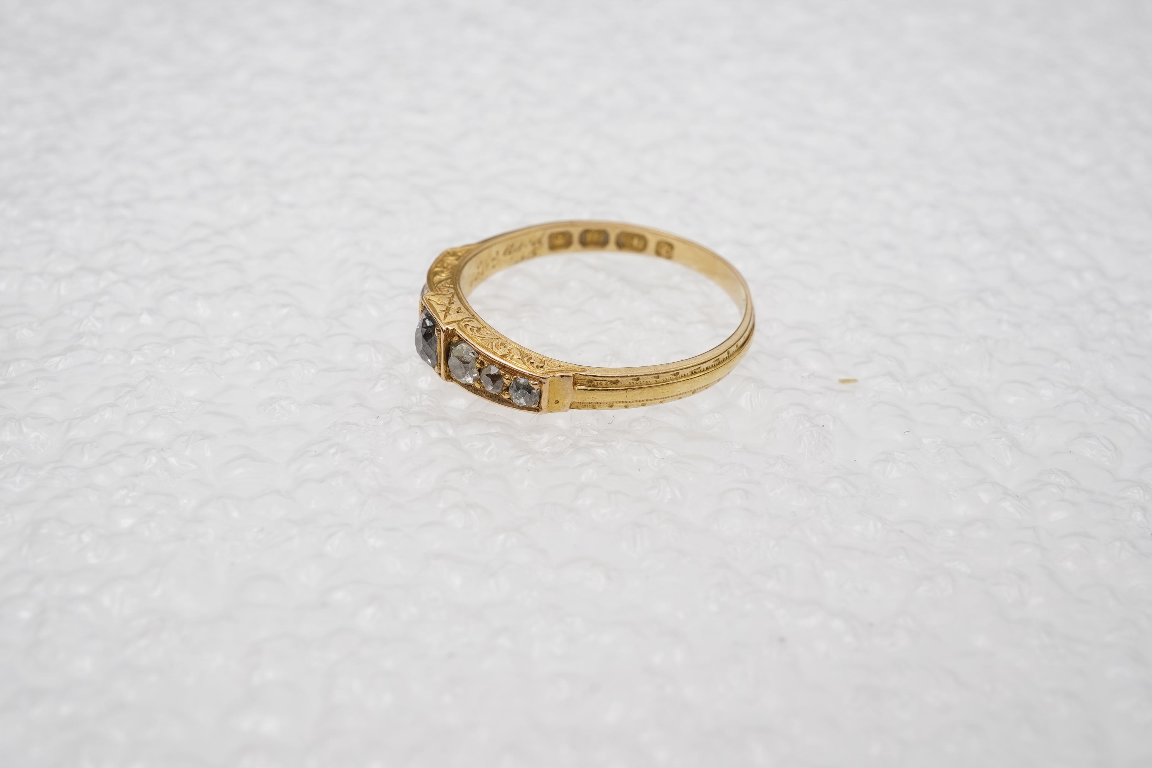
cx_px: 576
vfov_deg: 29.9
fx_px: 1440
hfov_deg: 43.6
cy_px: 384
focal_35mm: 45
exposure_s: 1/125
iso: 400
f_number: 20
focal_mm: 30
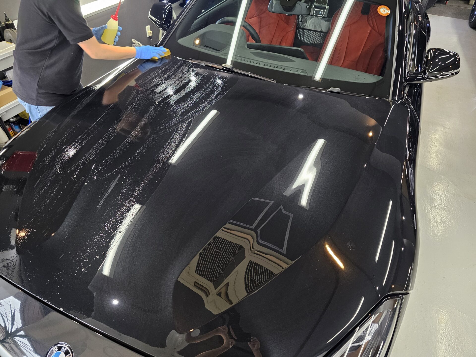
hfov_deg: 73.9
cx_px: 238
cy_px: 178
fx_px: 316
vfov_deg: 58.9
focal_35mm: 23
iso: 160
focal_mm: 6.3
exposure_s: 1/100
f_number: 1.7
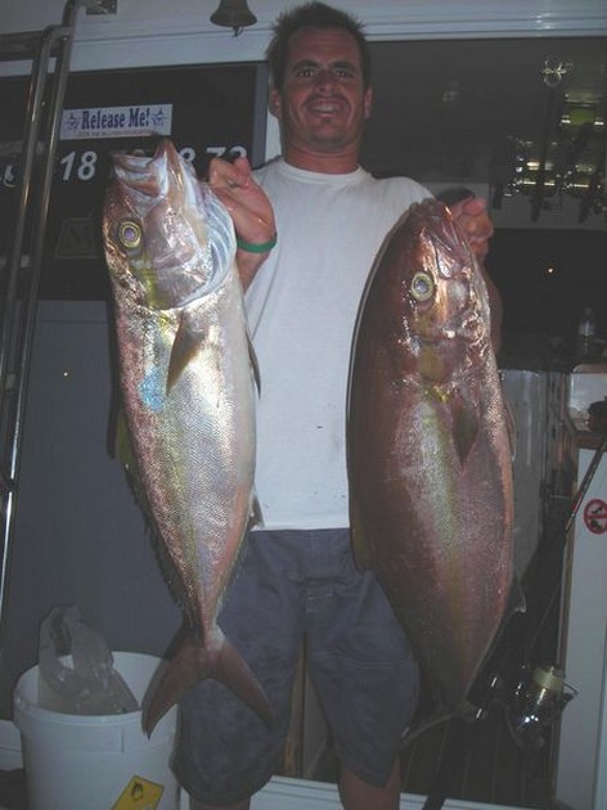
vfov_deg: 49.0
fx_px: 889
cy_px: 405
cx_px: 304
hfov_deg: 37.7
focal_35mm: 38
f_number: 3.2
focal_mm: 6.3
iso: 50
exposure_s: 1/60.1
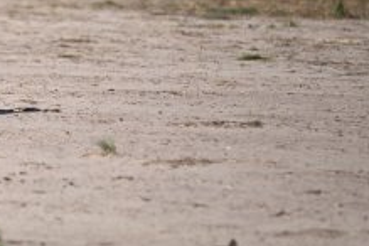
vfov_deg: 1.5
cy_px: 61
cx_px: -6
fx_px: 9317
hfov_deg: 2.3
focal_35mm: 909
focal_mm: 400
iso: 640
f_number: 6.3
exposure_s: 1/3200
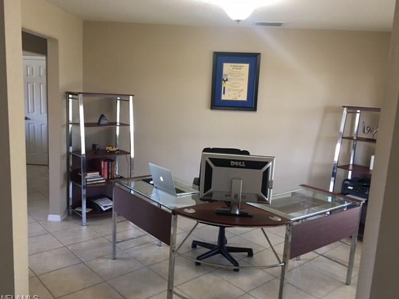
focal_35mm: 30
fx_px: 346
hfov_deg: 60.0
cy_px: 150
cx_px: 197
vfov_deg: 46.8
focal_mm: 4.15
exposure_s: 1/15
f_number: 2.2
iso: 64
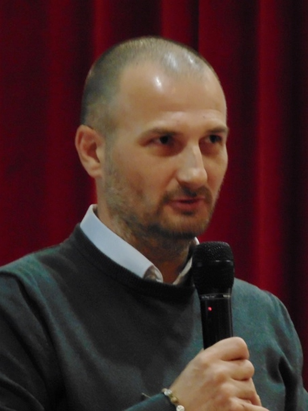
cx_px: 154
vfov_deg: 5.2
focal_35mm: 379
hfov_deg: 3.9
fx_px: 4496
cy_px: 206
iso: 800
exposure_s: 1/6
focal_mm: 68
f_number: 4.2
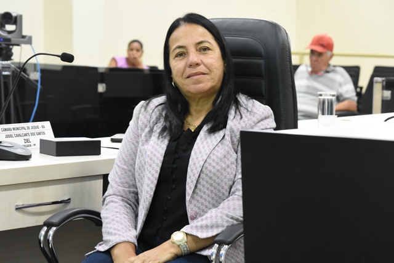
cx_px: 197
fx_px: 1511
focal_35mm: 138
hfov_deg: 14.9
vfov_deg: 9.9
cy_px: 132
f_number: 8
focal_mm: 92
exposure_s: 1/30
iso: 4000
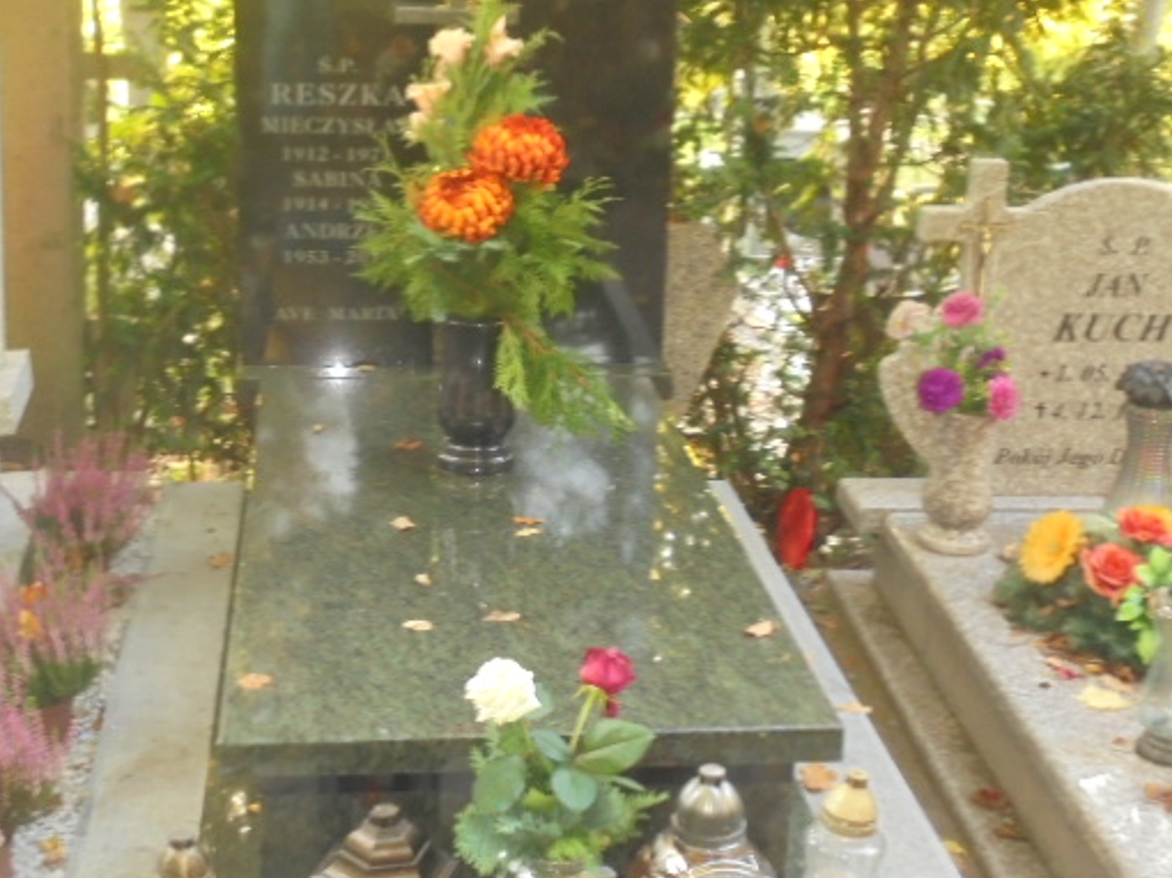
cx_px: 524
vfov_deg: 27.0
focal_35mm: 54
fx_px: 1827
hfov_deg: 35.5
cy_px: 448
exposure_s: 1/13
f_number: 4.5
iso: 400
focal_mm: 7.8
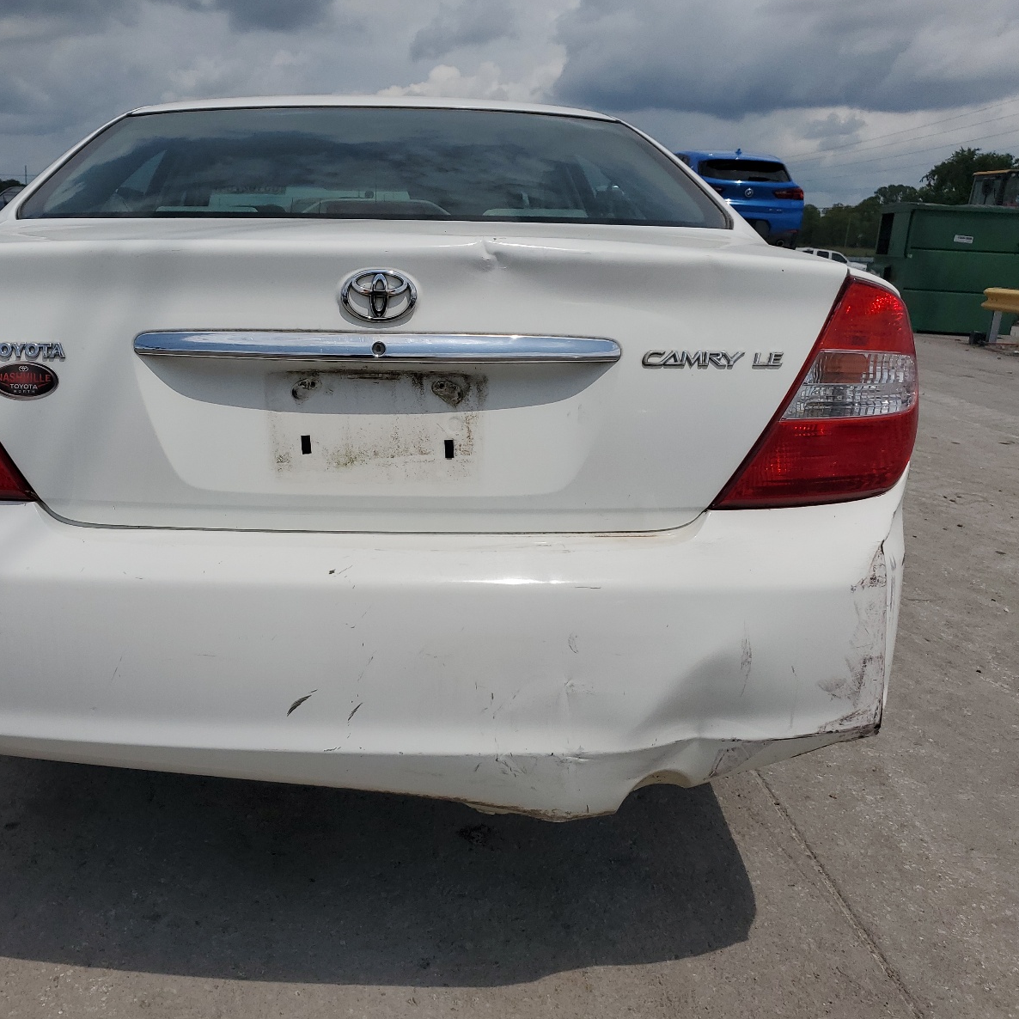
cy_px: 506
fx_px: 1032
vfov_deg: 52.5
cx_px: 379
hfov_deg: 52.0
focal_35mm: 31
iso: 51
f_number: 1.5
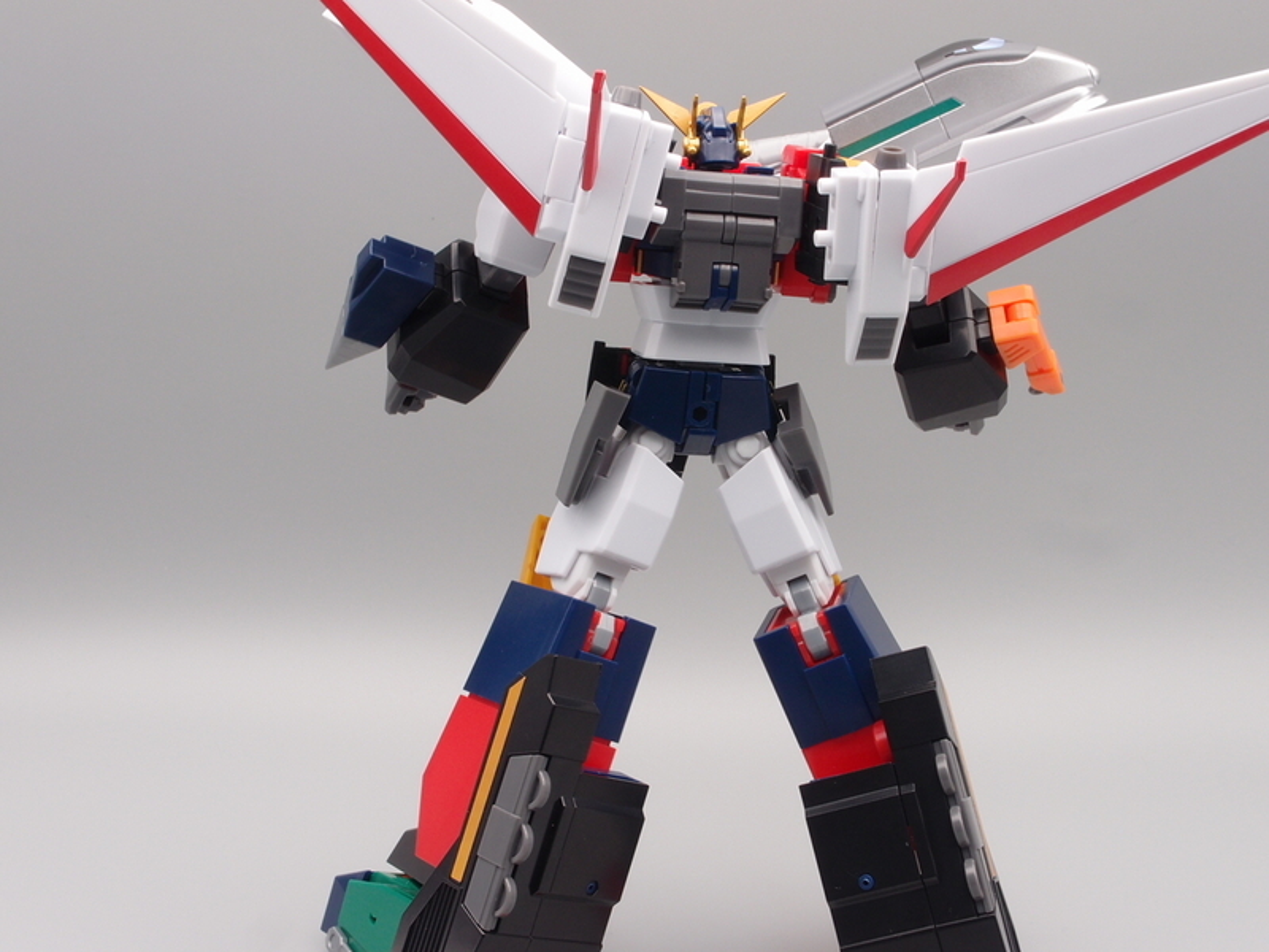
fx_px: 1833
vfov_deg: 29.1
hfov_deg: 38.2
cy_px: 476
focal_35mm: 50
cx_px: 634
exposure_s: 1/8
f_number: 8
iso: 100
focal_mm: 10.83
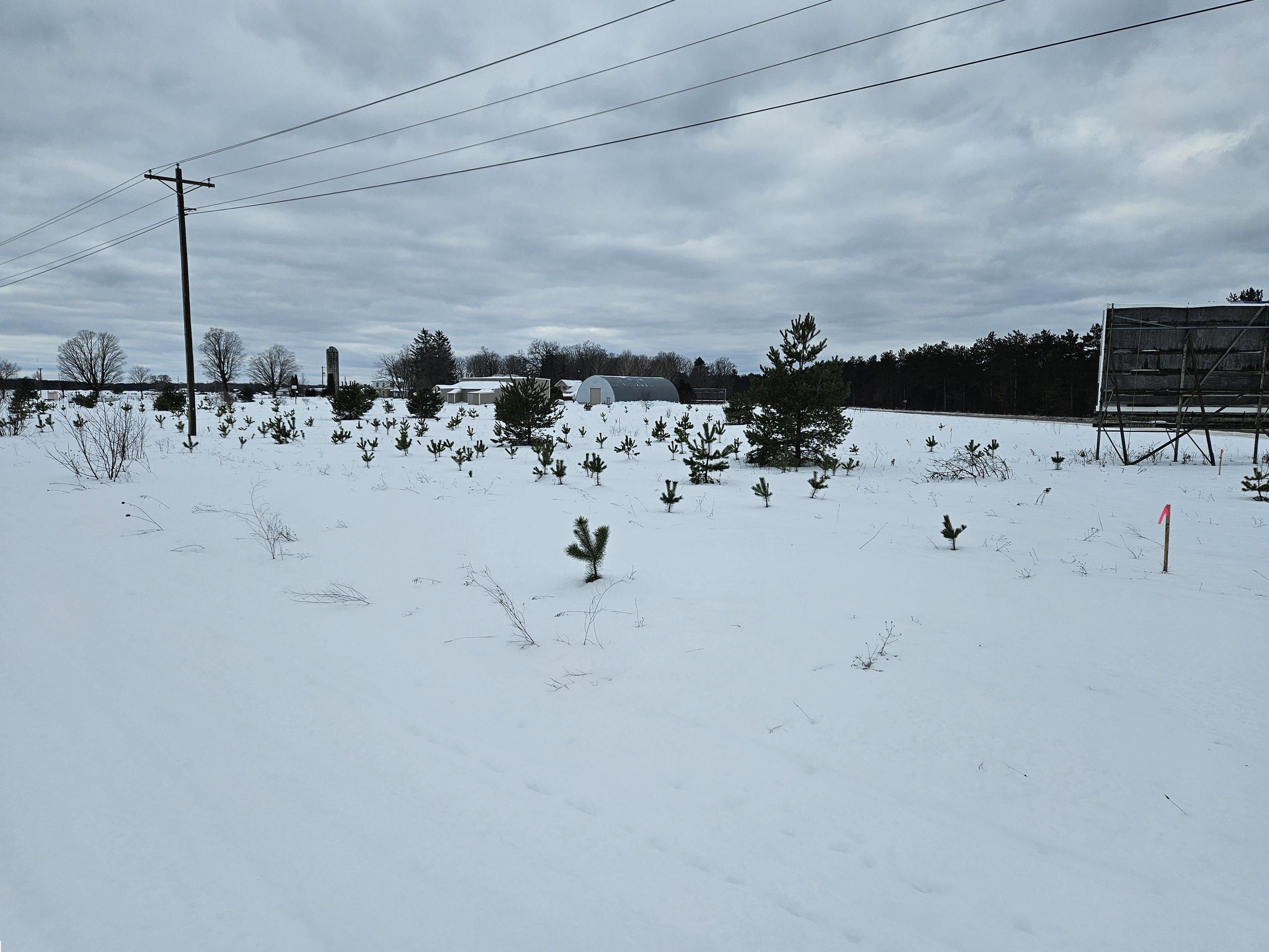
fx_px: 880
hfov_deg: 71.6
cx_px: 635
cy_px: 470
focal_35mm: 24
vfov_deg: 56.8
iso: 25
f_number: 1.8
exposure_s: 1/1957
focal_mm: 5.4
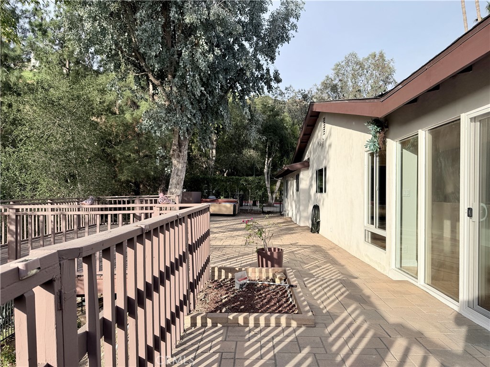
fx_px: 340
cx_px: 245
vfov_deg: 56.8
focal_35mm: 24
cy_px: 184
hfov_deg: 71.6
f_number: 1.78
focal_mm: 6.76
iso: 80
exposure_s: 1/3021
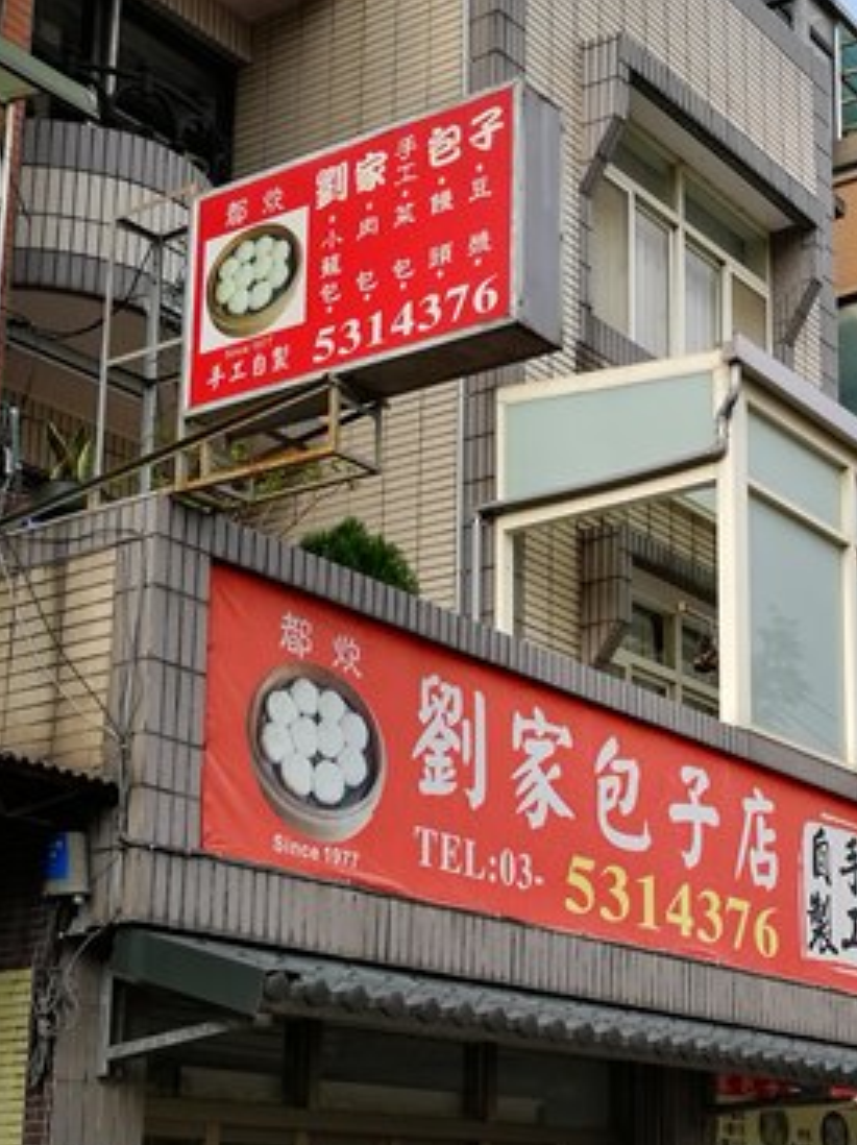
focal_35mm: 61
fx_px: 2016
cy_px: 791
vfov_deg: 31.4
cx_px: 726
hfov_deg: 23.5
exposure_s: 1/535
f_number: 2.2
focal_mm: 4.5
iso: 50
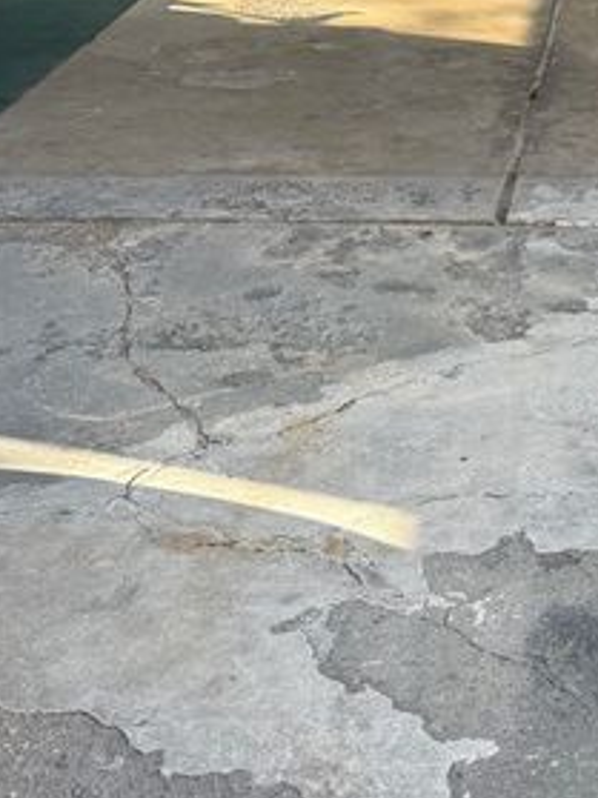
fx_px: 1521
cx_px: 664
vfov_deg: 29.4
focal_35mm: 66
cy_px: 340
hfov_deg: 21.1
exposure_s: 1/622
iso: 80
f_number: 1.78
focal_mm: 6.76
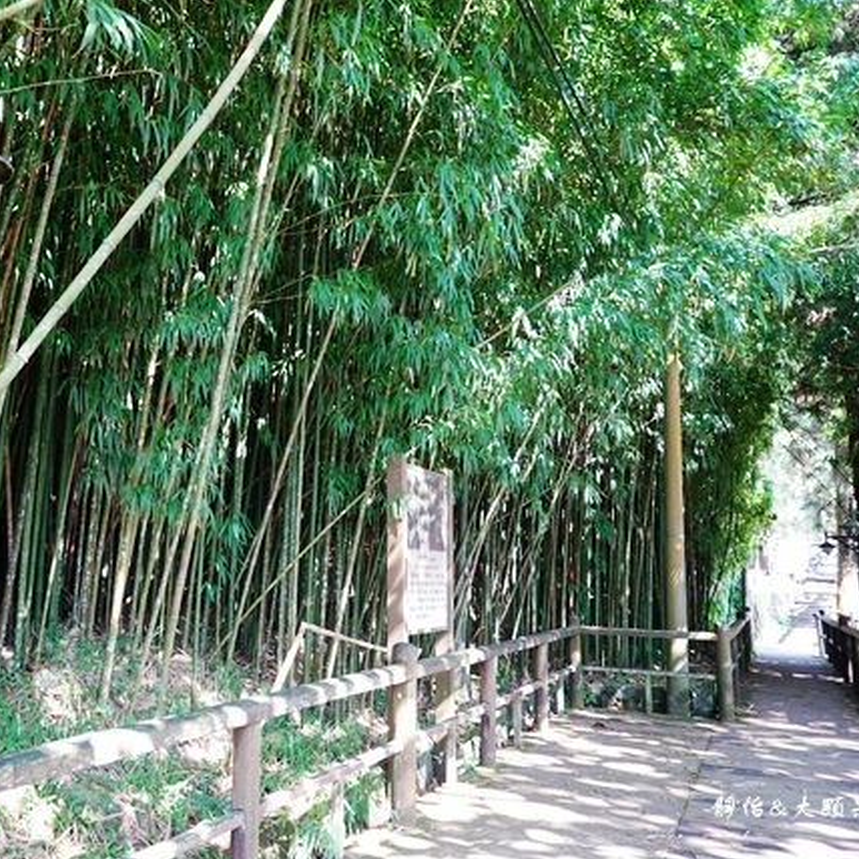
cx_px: 275
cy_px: 431
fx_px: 870
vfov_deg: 52.5
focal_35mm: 31
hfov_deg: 51.4
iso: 160
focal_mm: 9
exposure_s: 1/30
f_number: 2.8
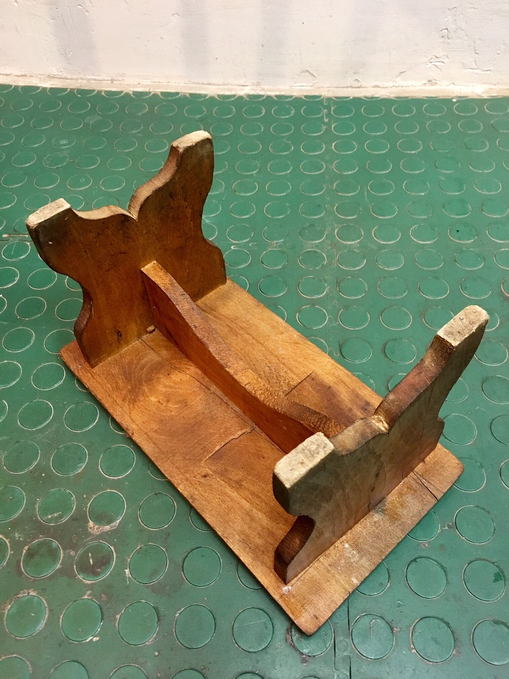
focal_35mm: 29
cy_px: 340
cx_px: 254
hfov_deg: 48.2
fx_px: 569
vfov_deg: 61.7
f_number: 2.2
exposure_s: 1/20
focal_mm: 4.15
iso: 200
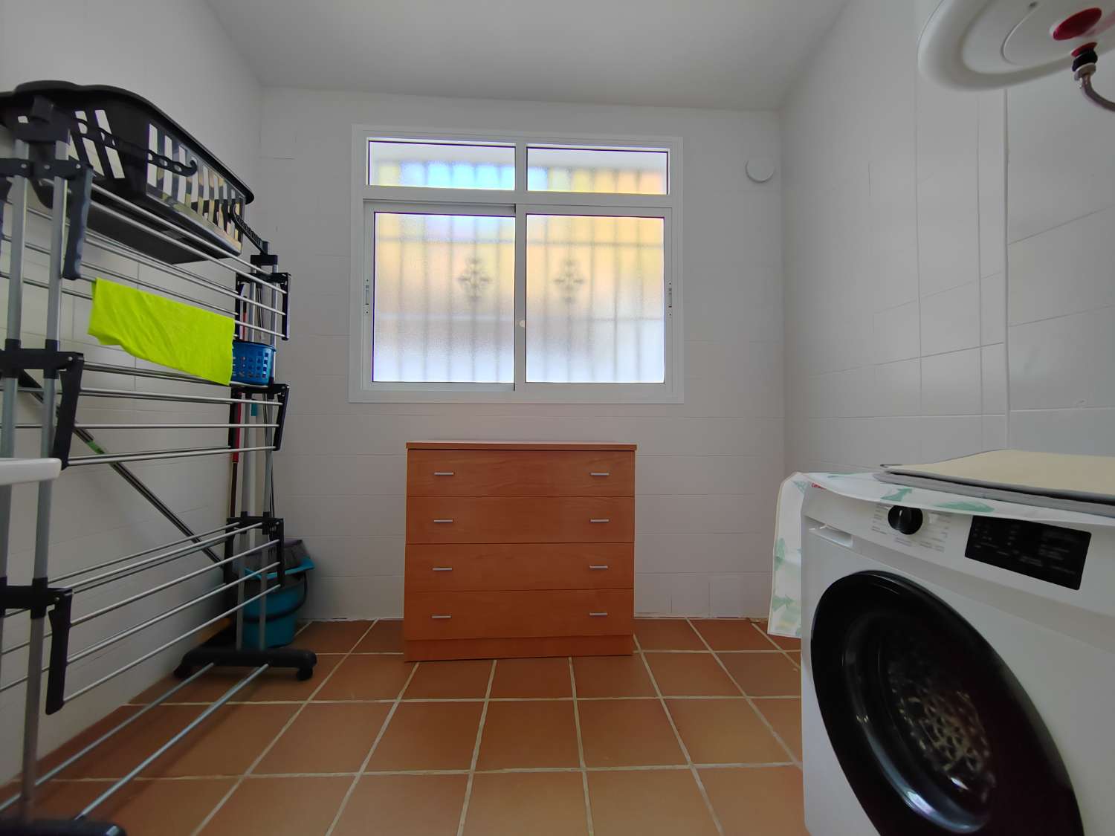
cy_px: 418
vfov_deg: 85.7
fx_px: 451
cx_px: 558
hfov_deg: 102.1
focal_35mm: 14
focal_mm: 2.16
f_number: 2.2
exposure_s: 1/50
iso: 100
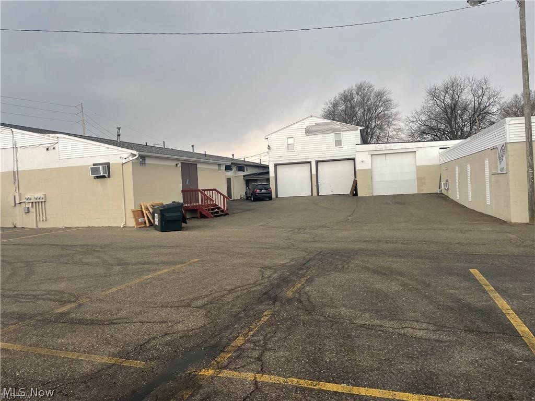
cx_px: 268
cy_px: 200
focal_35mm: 26
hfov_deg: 67.3
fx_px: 402
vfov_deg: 53.1
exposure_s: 1/384
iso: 32
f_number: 1.6
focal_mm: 4.2
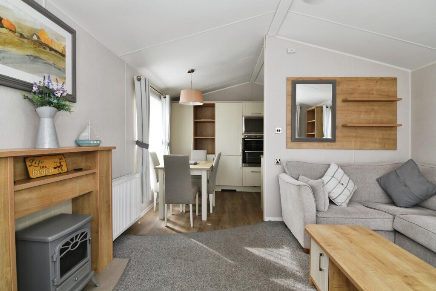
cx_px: 218
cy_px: 146
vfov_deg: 73.8
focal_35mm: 16
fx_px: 194
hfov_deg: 96.7
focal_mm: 11
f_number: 8
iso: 200
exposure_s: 1/30
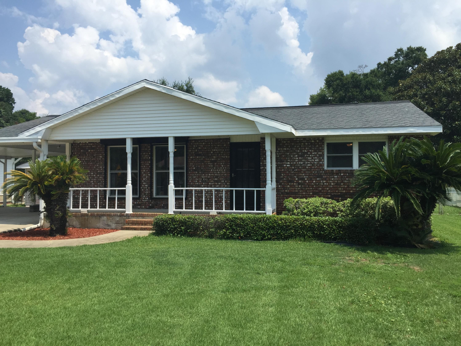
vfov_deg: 48.2
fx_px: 386
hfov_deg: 61.7
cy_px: 173
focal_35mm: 29
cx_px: 230
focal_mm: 4.15
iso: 32
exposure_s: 1/2475
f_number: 2.2
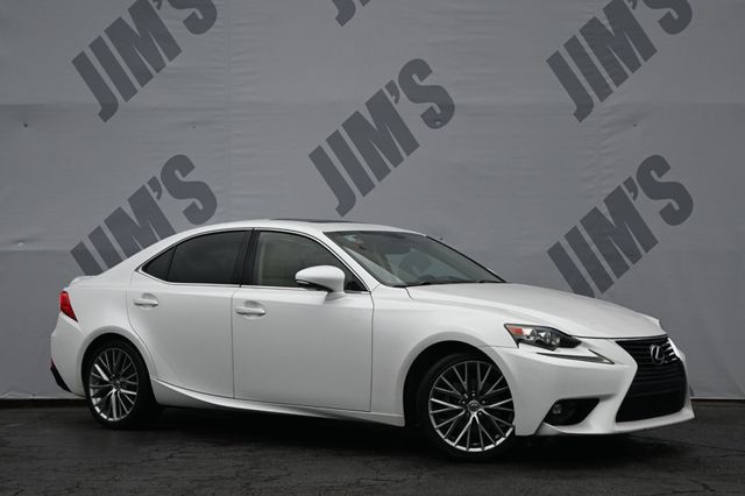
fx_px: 1272
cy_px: 248
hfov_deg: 32.6
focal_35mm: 62
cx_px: 372
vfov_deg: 22.1
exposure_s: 1/125
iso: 400
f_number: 5.6
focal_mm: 41
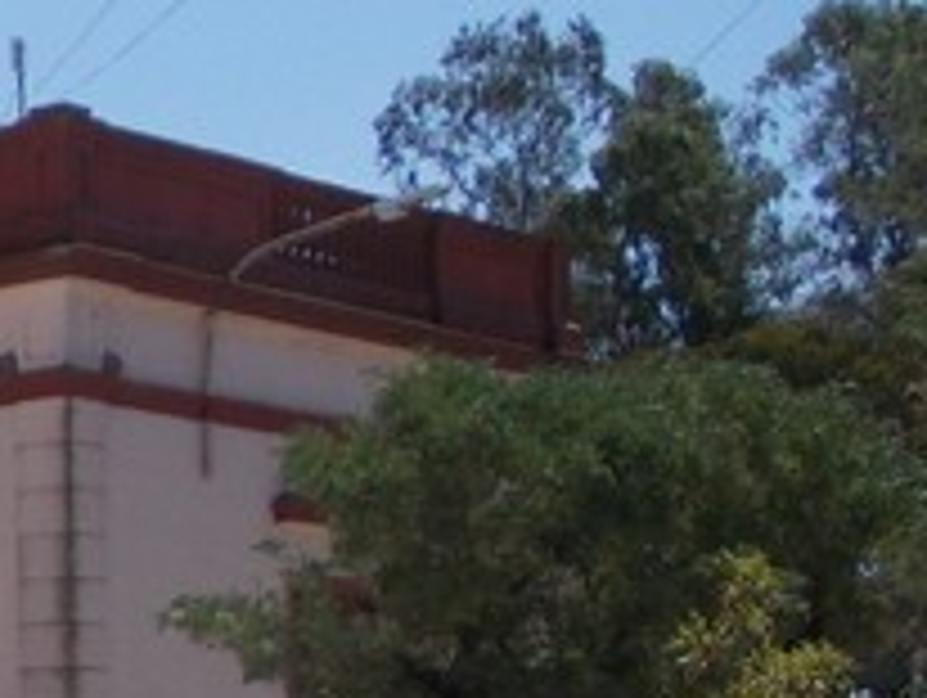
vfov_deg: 10.4
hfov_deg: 12.7
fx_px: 3780
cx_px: -770
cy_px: 860
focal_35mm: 141
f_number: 6.2
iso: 80
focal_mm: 5.3
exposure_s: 1/500
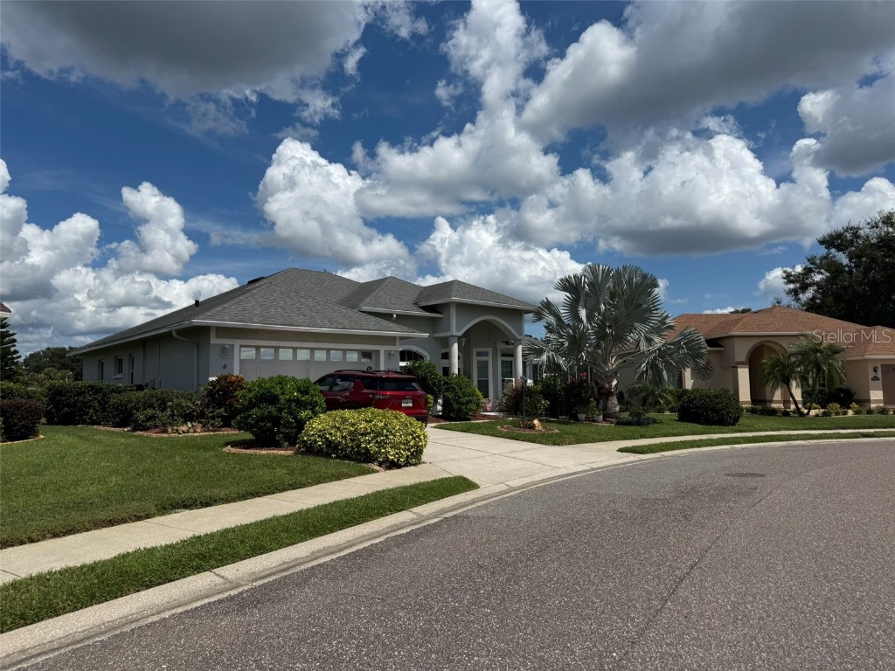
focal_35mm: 24
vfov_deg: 56.8
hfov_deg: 71.6
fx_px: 621
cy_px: 336
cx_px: 448
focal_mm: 6.76
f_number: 1.78
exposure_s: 1/10309
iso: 80
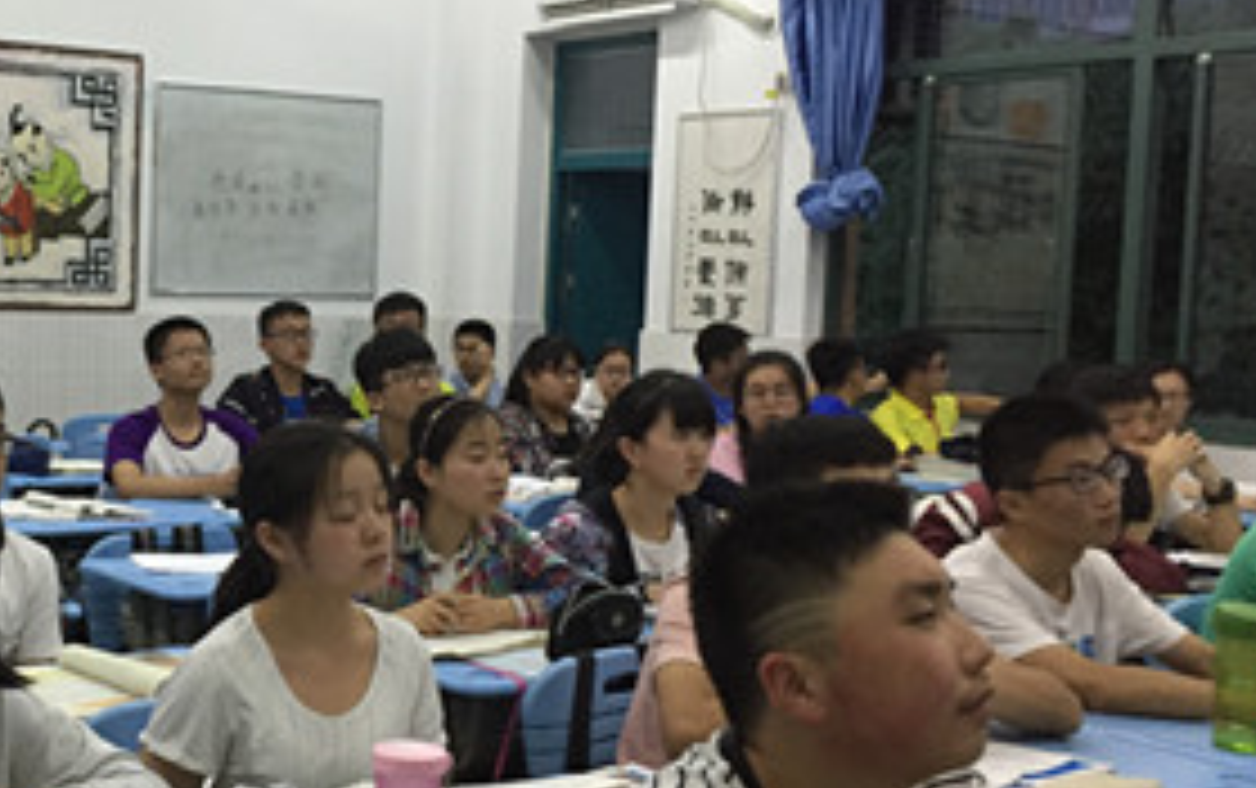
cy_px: 399
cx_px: 180
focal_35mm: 55
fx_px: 1885
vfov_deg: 23.6
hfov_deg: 35.2
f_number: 2.2
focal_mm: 4.15
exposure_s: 1/33
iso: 200
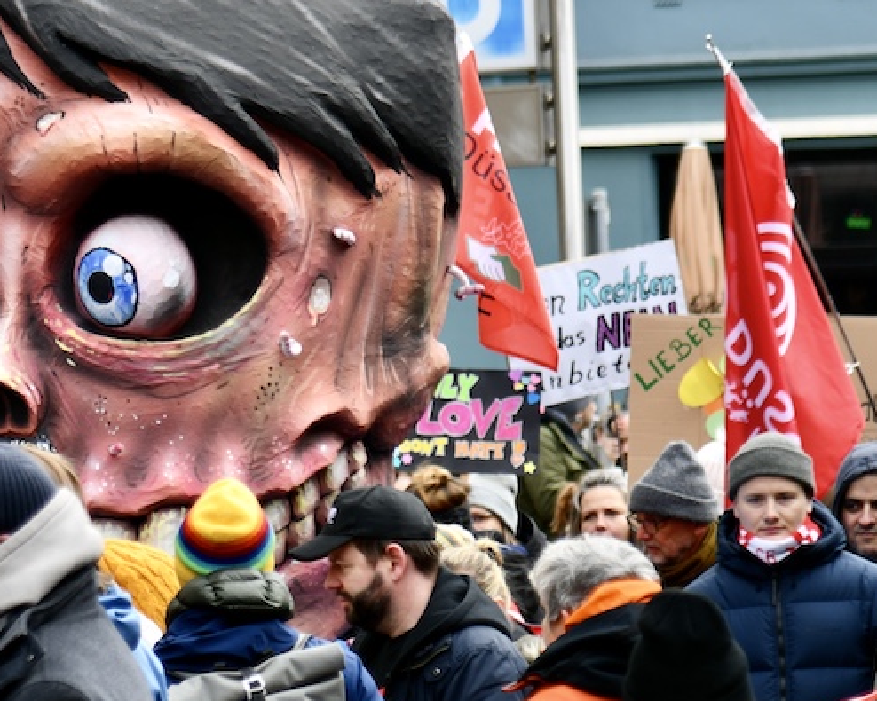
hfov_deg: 6.7
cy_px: 389
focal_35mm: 286
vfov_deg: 5.4
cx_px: 48
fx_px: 7422
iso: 64
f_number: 4
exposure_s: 1/125
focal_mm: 98
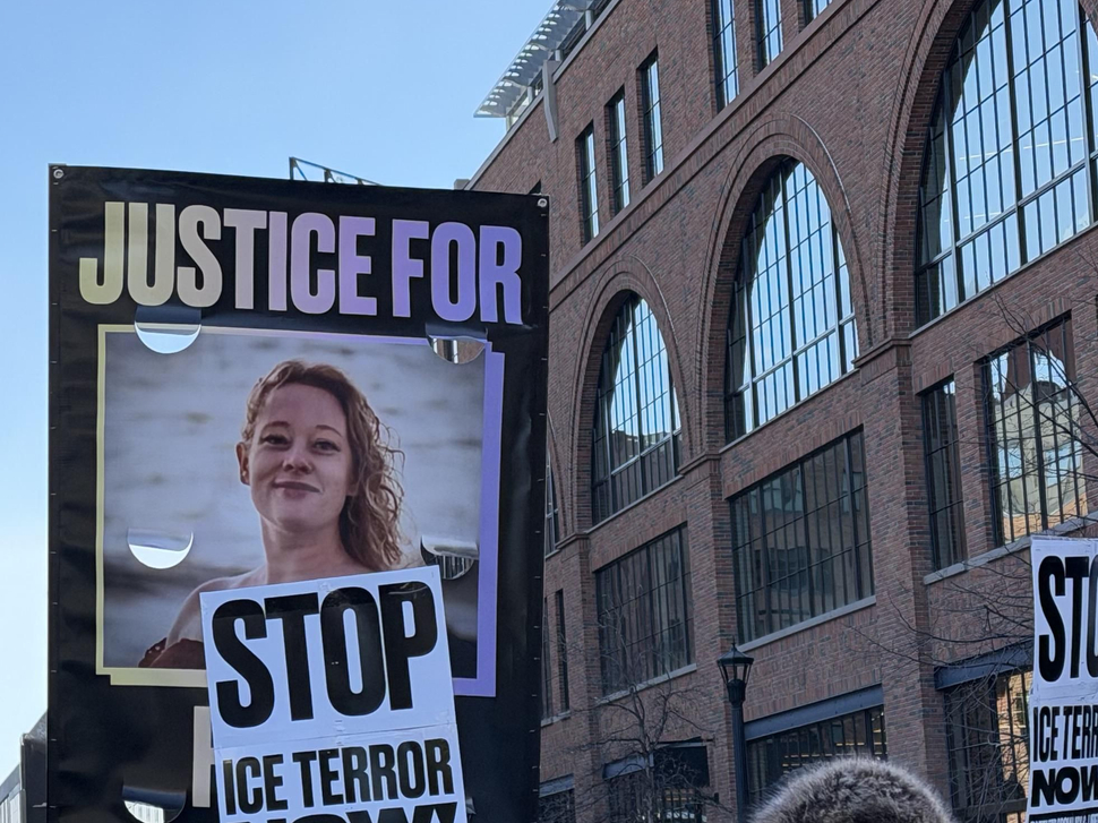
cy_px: 513
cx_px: 341
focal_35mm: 99
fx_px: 3139
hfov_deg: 19.8
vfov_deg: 14.9
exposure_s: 1/1185
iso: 80
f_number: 1.78
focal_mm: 6.76
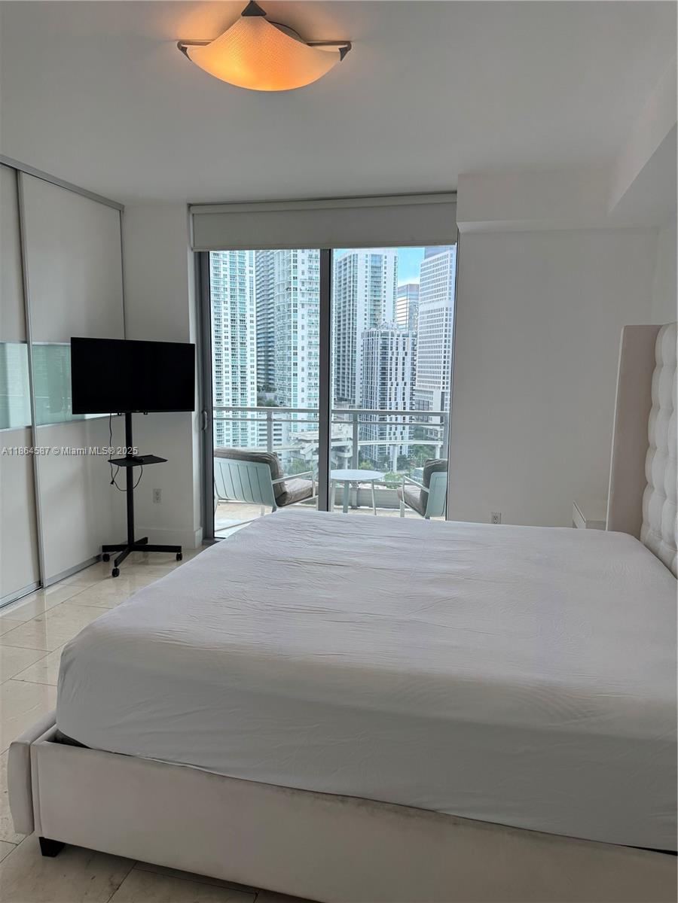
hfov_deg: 56.8
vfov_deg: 71.6
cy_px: 452
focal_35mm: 24
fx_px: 627
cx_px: 339
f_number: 1.78
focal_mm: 6.76
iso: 125
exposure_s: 1/501
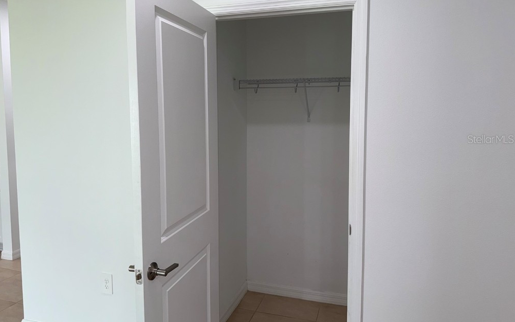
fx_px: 365
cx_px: 253
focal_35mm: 26
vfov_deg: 47.5
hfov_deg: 70.4
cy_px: 139
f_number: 1.78
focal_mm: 6.76
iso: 64
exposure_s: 1/120
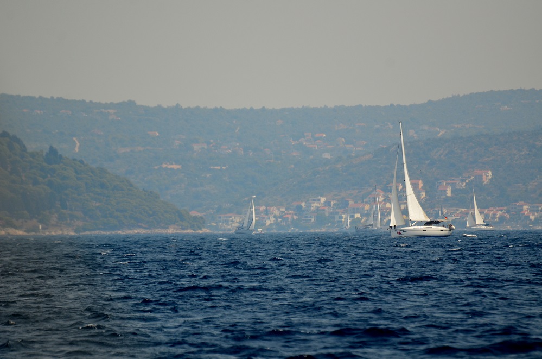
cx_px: 271
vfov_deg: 3.0
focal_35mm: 450
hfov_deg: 4.6
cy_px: 180
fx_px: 6759
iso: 400
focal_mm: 300
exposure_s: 1/2500
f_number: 5.6
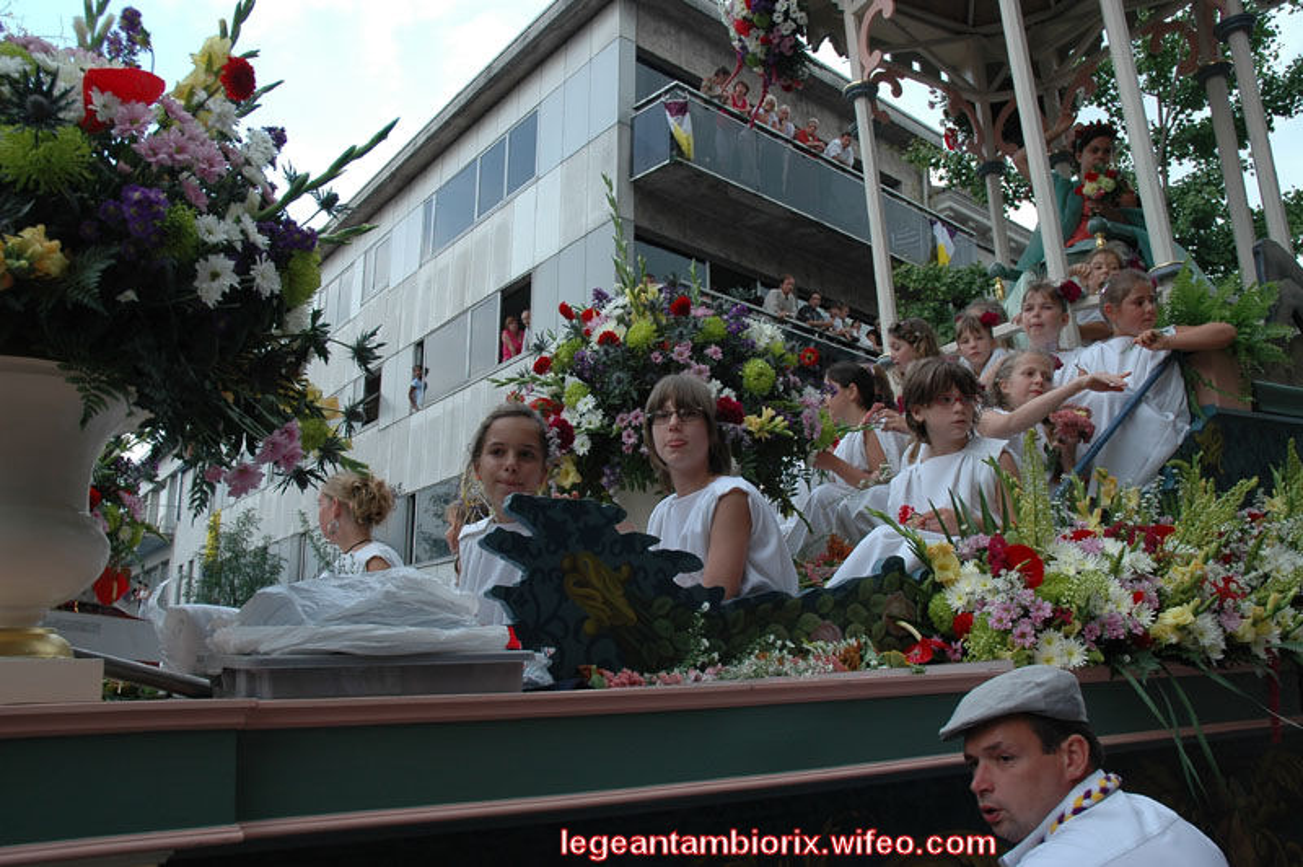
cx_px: 652
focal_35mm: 27
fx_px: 976
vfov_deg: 47.9
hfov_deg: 67.4
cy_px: 434
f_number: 5.6
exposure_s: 1/250
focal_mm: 18
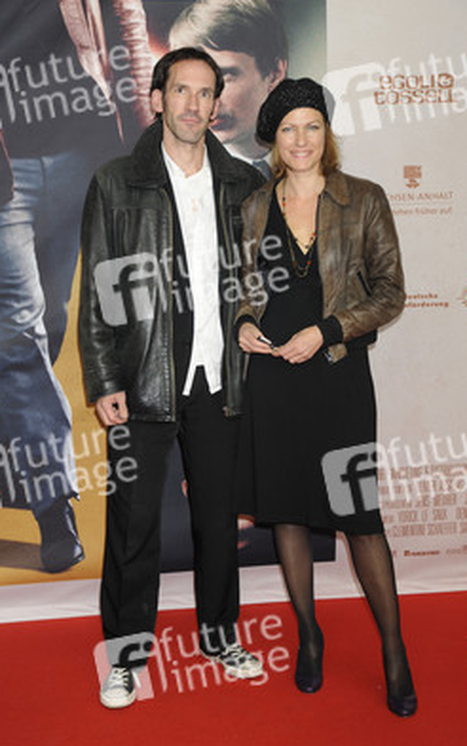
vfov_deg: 35.7
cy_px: 376
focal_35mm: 57
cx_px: 247
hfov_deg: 22.8
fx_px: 1159
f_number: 5.6
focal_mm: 55
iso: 500
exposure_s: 1/125
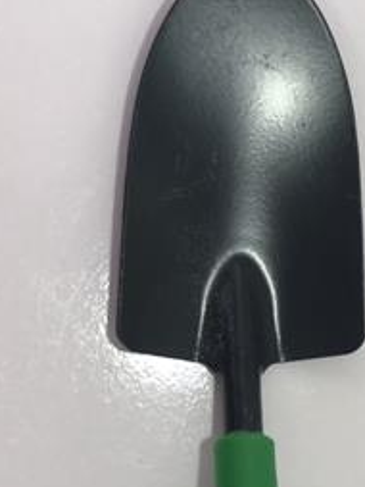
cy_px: 413
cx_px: 311
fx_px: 1686
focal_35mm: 120
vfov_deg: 16.2
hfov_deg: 12.3
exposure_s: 1/30
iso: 64
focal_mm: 6.6
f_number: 2.8
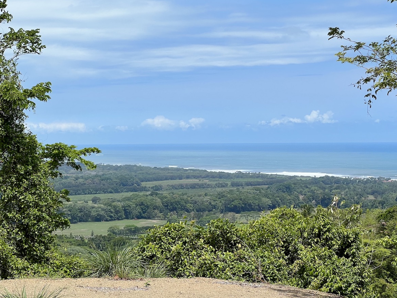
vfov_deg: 15.6
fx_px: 1089
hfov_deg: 20.7
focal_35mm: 95
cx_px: 210
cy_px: 167
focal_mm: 9
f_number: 2.8
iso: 32
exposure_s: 1/1033
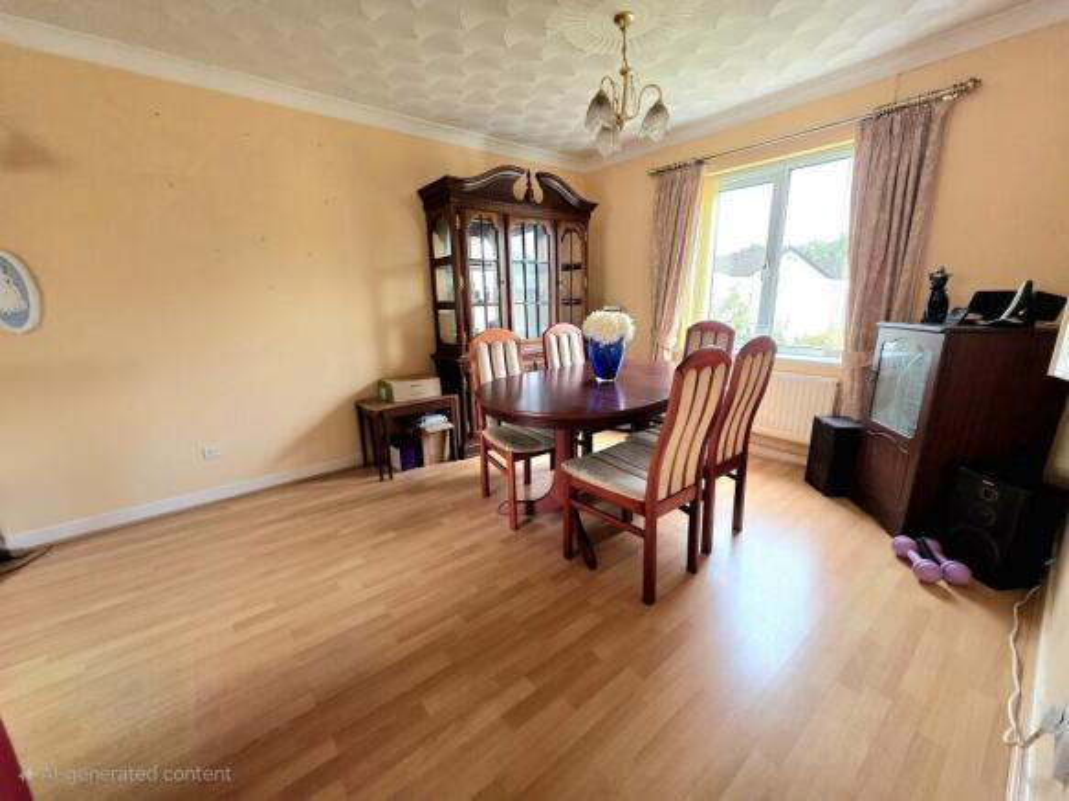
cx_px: 534
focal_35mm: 13
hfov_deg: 106.2
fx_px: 401
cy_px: 400
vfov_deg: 89.9
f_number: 1.9
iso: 320
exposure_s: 1/101
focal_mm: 2.2
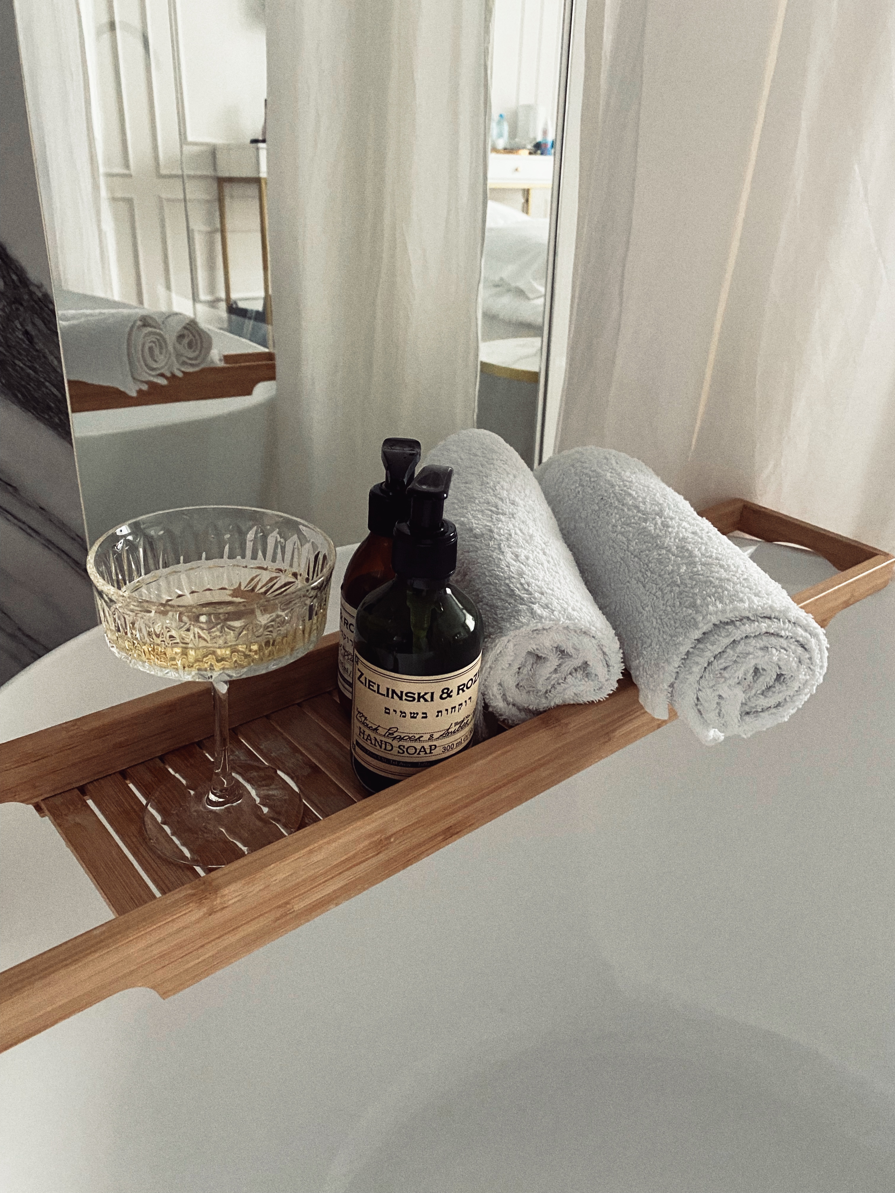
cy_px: 596
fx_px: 896
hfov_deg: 53.1
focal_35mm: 26
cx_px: 448
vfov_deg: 67.3
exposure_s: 1/50
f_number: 1.8
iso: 400
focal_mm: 4.25
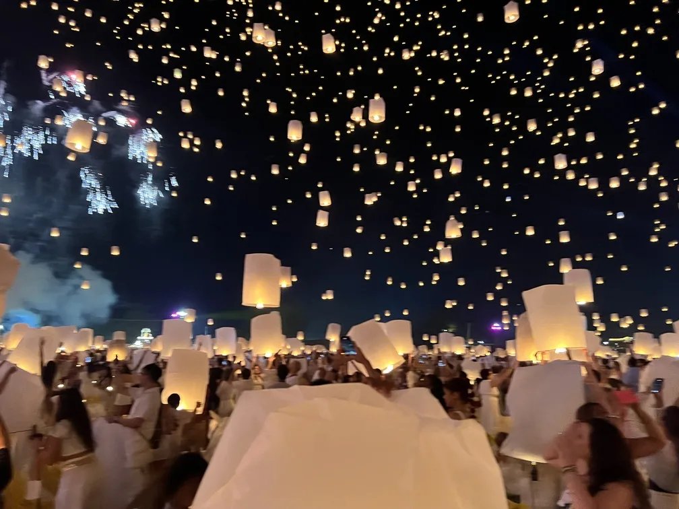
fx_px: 510
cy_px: 254
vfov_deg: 53.1
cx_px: 340
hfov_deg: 67.3
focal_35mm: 26
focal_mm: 5.7
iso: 500
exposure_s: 1/46
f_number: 1.5
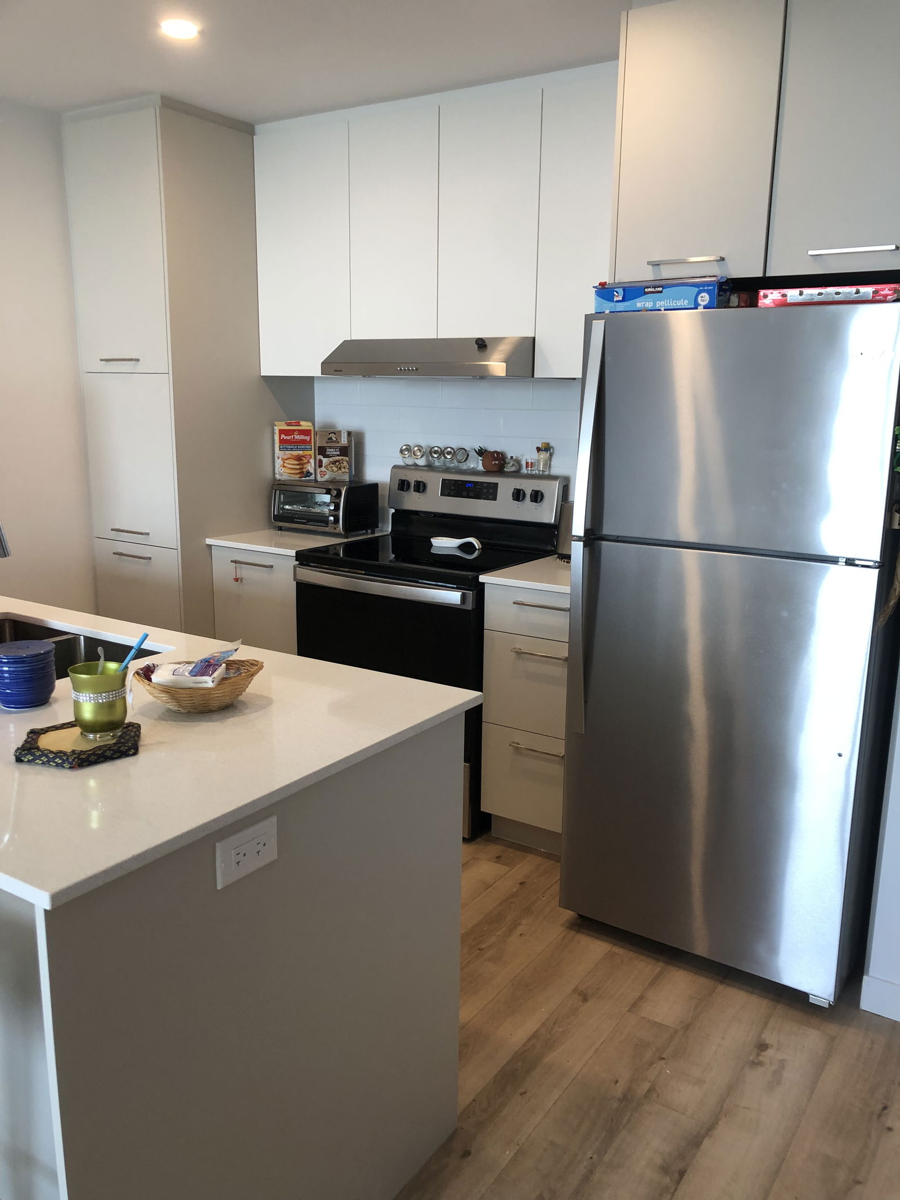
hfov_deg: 49.7
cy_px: 600
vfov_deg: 63.4
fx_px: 971
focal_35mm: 28
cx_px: 450
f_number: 1.8
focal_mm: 3.99
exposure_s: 1/30
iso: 25
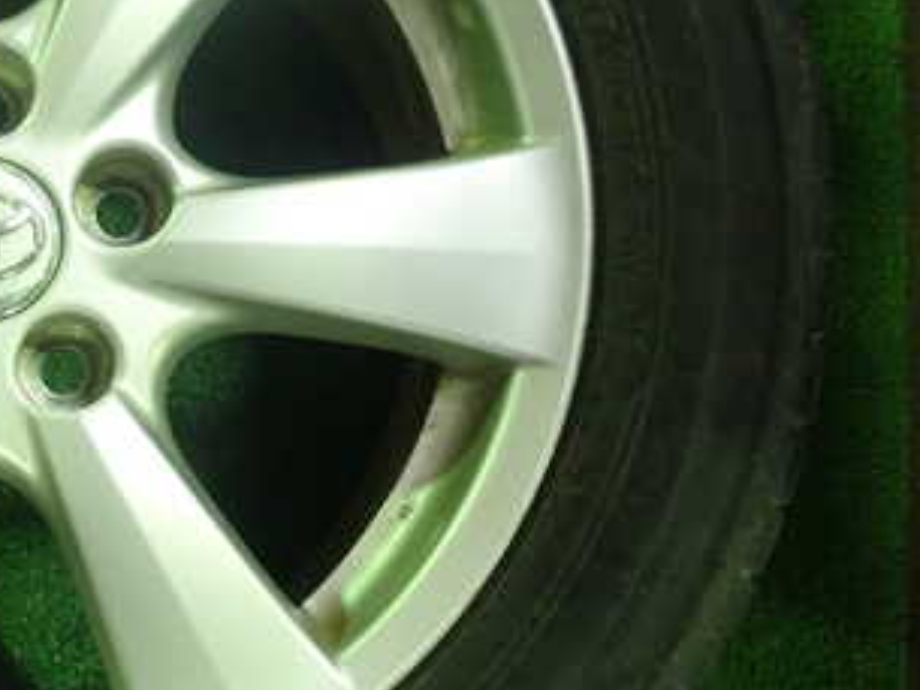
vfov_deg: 24.0
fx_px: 1569
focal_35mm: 59
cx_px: 39
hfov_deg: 30.7
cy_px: 645
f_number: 2.3
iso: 800
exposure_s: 1/50
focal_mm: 5.5
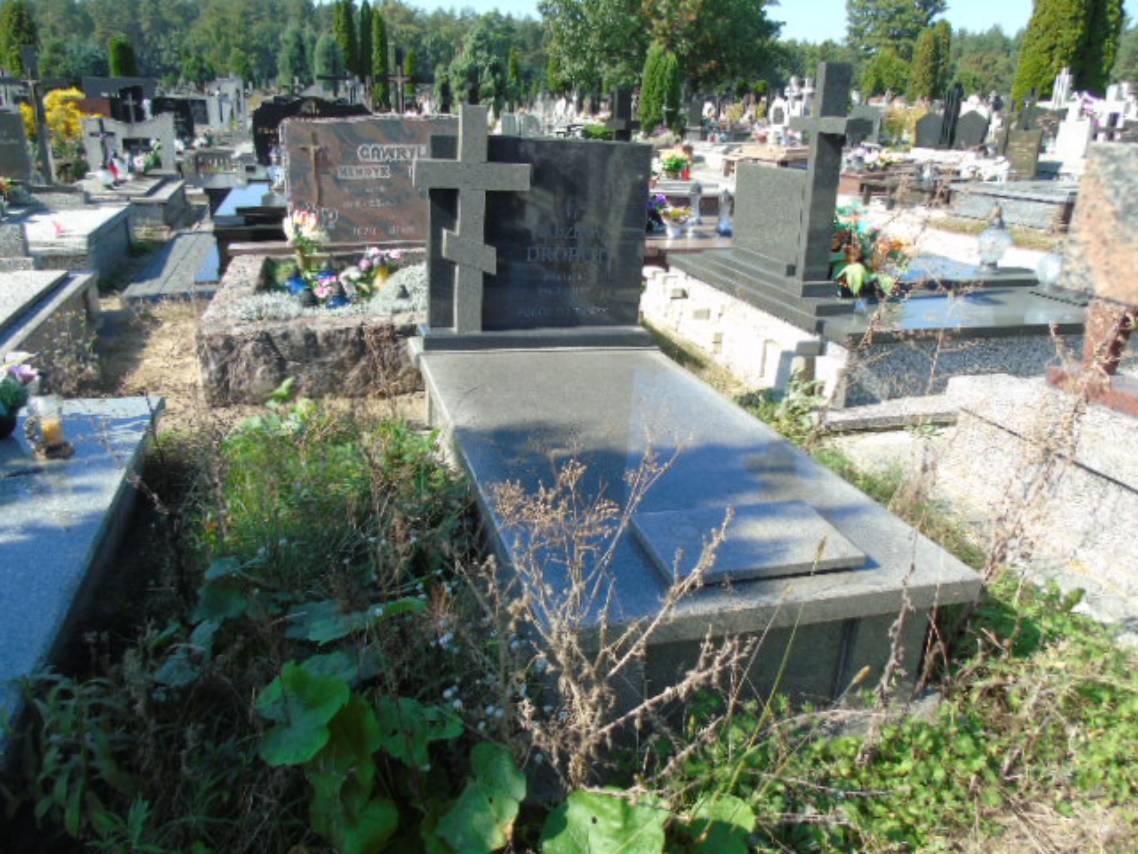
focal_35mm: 25
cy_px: 427
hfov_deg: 69.4
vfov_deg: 54.9
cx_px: 569
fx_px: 822
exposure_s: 1/320
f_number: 3.4
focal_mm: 4.4
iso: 80
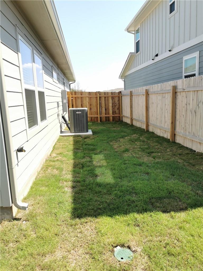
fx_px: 211
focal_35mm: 27
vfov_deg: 65.3
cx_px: 102
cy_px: 136
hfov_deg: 51.4
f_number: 1.6
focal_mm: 5.56
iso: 50
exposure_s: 1/1404
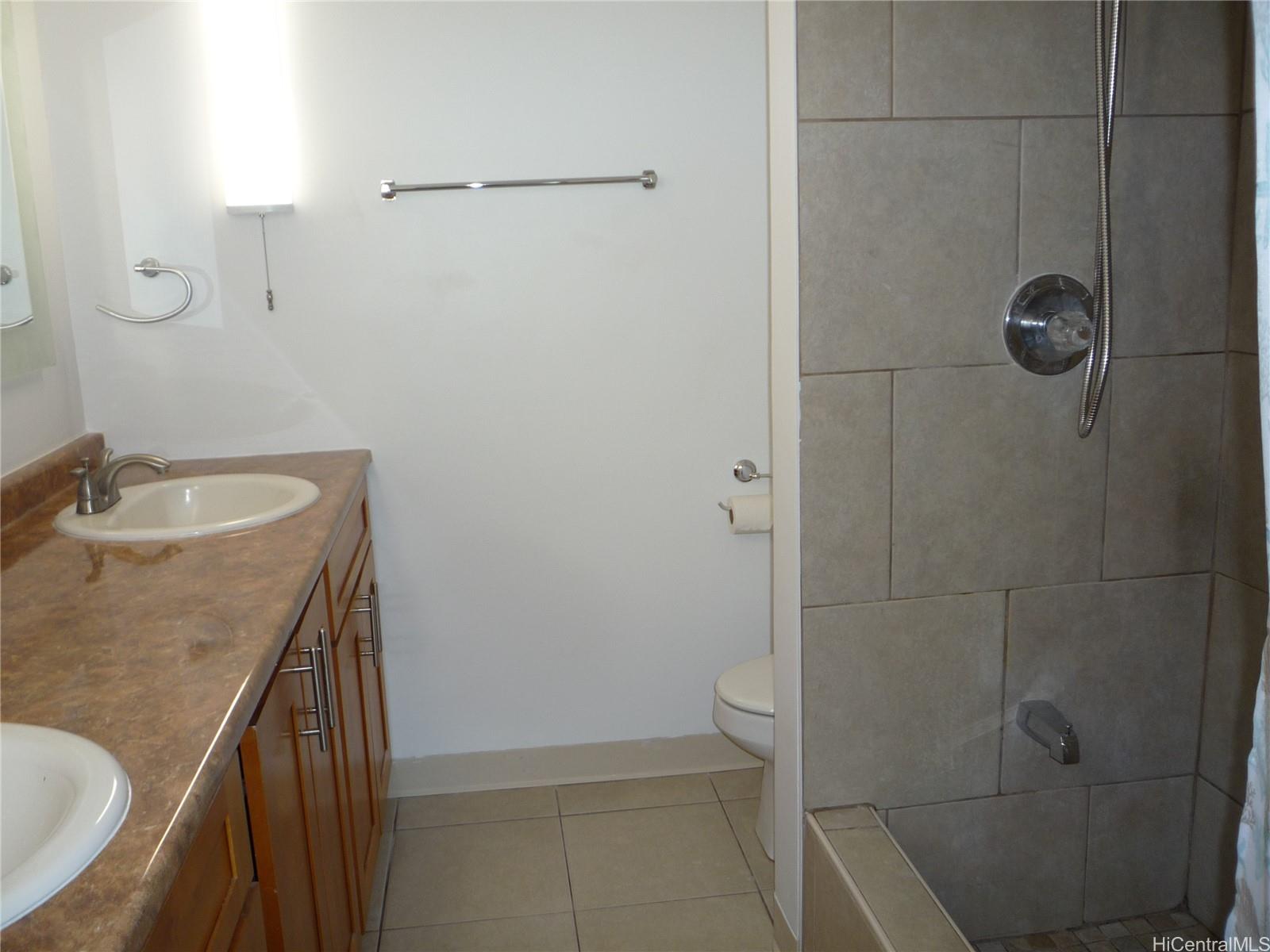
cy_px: 476
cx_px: 635
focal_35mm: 30
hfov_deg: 60.0
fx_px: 1101
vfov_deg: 46.8
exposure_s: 1/30
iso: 100
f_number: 3.3
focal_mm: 5.2
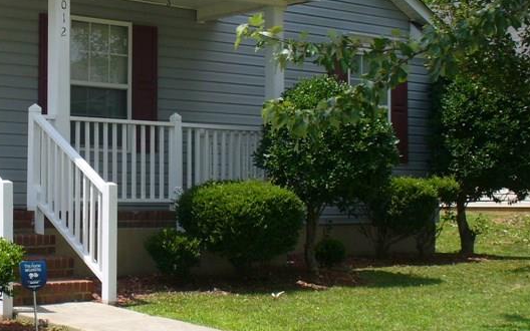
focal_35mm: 76
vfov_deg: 17.1
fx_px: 1098
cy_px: 122
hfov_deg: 26.7
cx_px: 118
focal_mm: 6.1
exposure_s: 1/250
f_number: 5.6
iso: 80
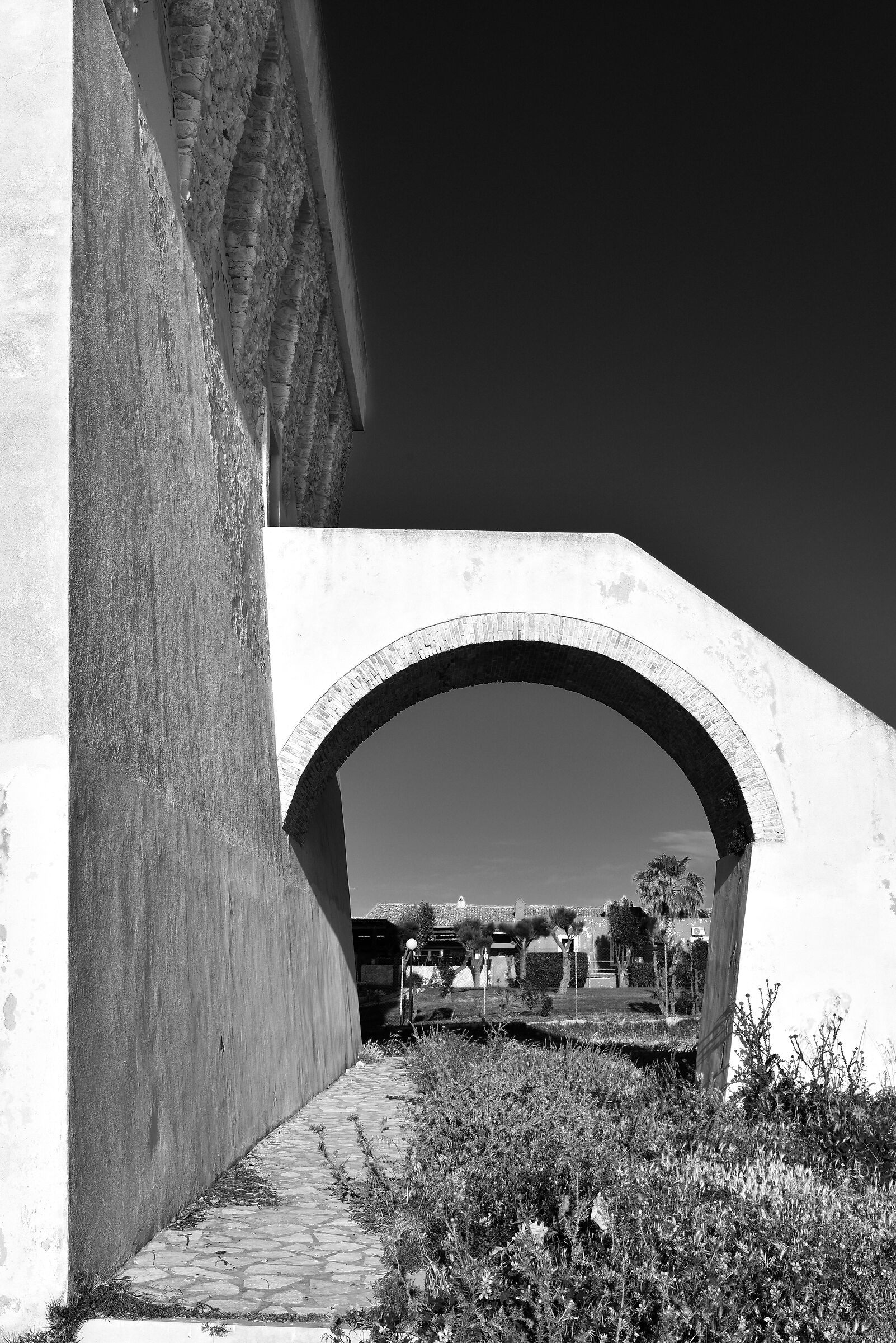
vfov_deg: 60.3
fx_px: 1156
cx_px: 448
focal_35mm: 31
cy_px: 672
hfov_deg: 42.4
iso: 64
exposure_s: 1/125
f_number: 11
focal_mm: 31
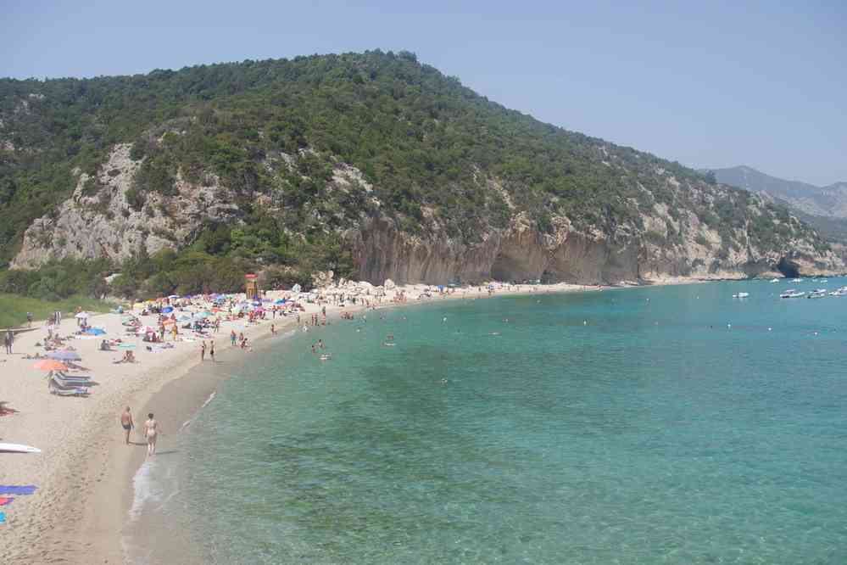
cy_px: 282
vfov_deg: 38.4
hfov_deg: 55.1
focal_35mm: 34
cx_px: 424
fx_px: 812
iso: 100
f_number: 10
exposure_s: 1/50
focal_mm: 23
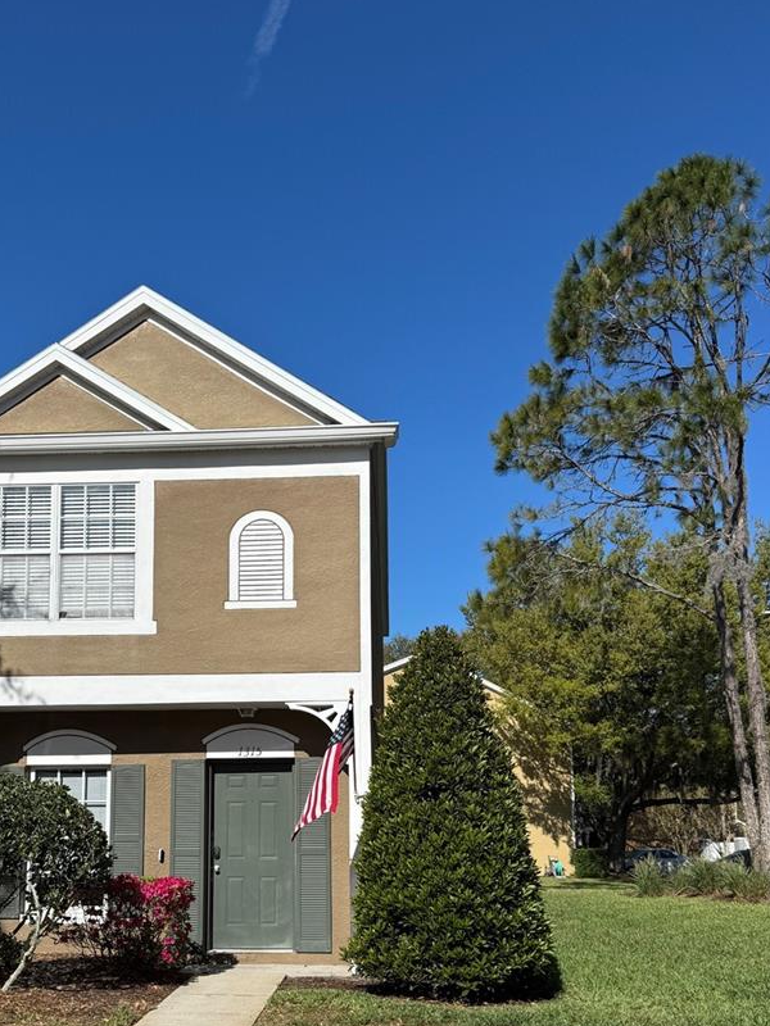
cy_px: 702
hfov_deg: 39.5
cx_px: 305
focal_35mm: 36
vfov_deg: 50.2
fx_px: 1068
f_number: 1.78
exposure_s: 1/6410
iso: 80
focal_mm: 6.76
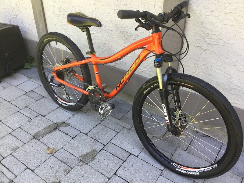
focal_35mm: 31
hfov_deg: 58.4
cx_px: 122
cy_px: 92
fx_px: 219
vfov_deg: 45.4
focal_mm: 3.3
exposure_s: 1/60
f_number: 2.4
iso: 25
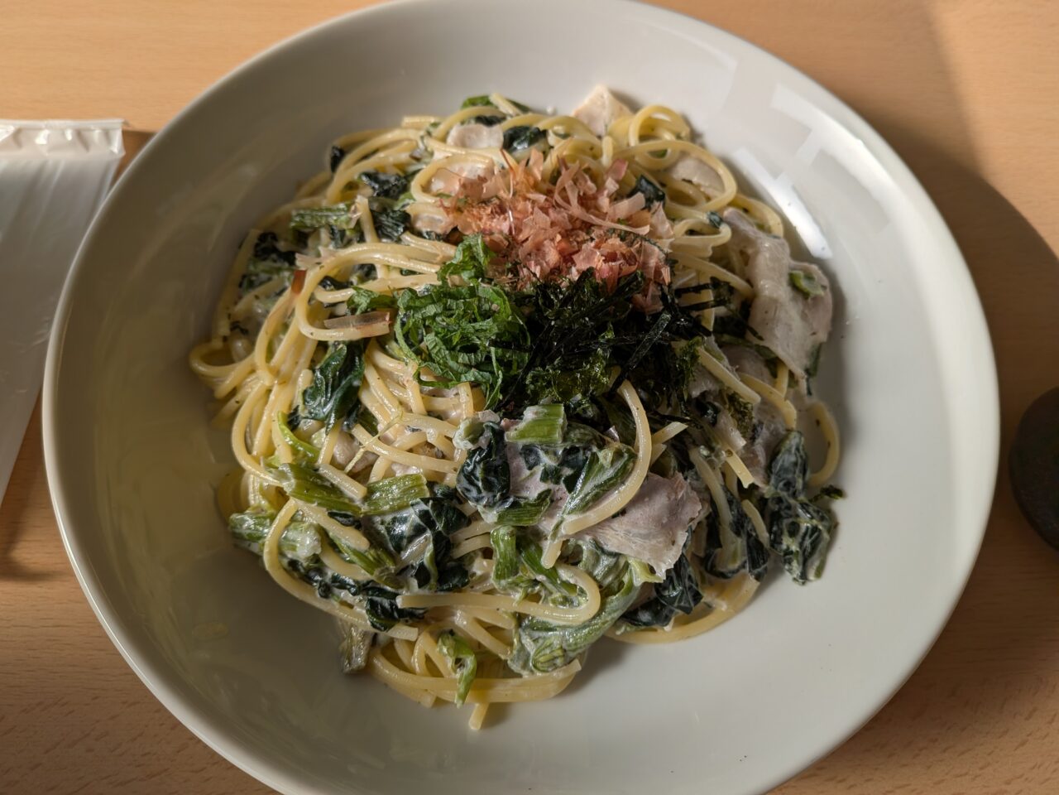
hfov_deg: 71.6
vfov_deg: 56.8
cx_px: 530
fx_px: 734
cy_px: 398
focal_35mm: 24
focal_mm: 4.53
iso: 29
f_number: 1.7
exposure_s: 1/12821
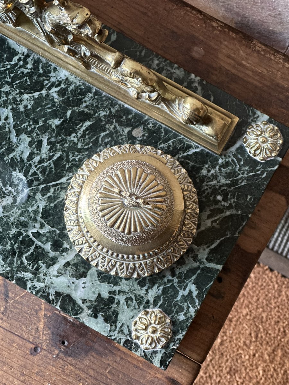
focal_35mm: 77
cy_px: 192
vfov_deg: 25.3
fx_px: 857
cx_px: 144
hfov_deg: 19.1
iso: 400
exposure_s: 1/33
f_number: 2.8
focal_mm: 9
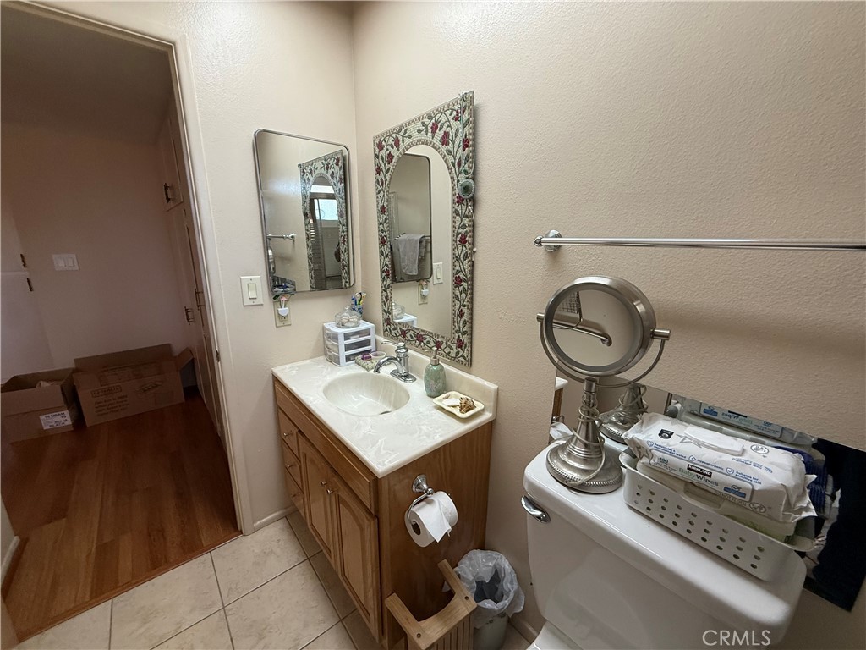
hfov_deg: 102.1
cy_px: 325
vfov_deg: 85.7
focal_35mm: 14
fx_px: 350
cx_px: 433
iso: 250
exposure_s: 1/120
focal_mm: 2.22
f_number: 2.2
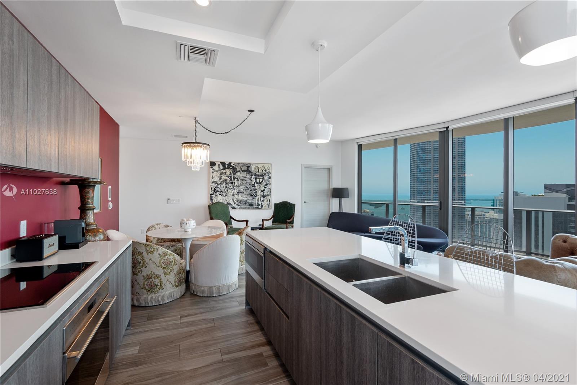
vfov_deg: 73.8
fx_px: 256
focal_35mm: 16
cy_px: 192
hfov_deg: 96.7
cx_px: 288
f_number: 8
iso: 250
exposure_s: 1/20
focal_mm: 16
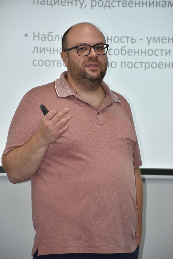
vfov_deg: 11.2
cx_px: 86
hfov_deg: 7.5
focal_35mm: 183
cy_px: 130
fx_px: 1319
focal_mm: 122
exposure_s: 1/200
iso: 640
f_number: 5.6
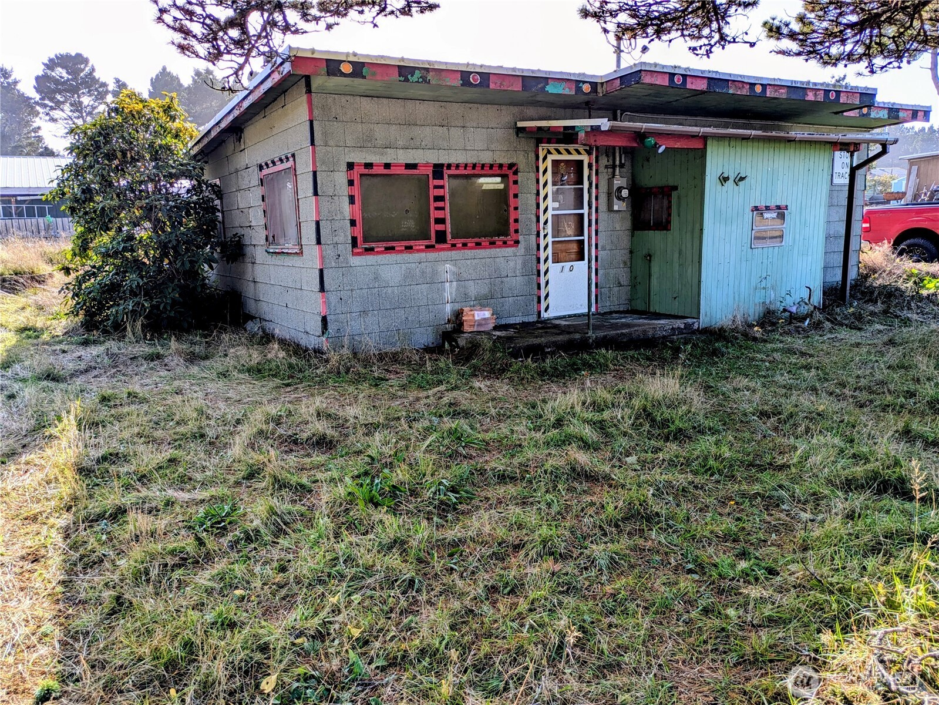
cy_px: 352
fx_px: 678
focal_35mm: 25
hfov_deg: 69.4
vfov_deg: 54.9
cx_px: 470
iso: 50
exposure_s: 1/911
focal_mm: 5.43
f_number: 1.89
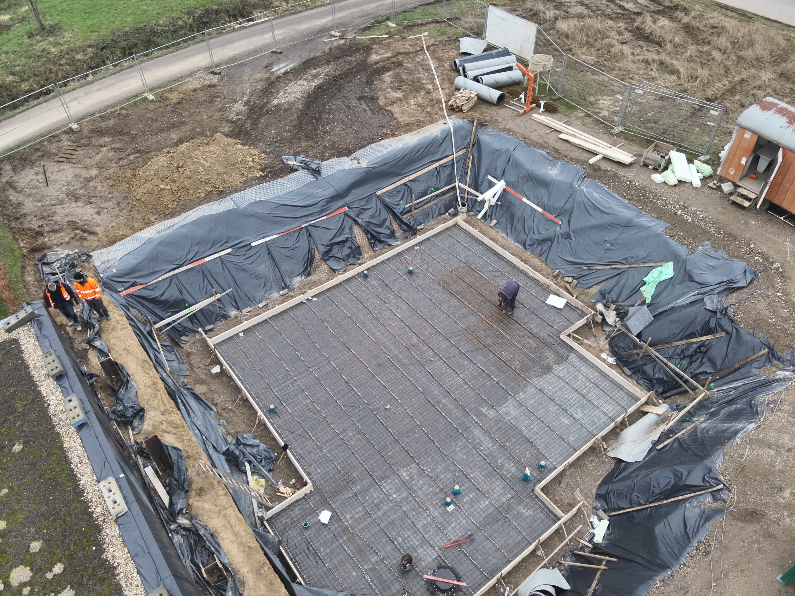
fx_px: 551
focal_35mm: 24
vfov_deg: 56.8
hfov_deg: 71.6
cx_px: 398
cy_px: 298
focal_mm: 4.4
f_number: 2.8
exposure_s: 1/160
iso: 340
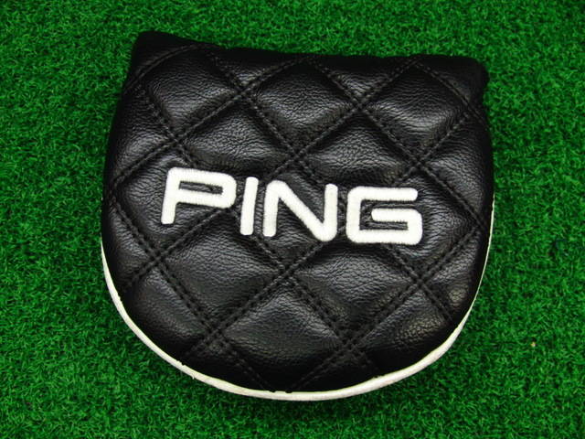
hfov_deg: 50.1
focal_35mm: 37
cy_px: 220
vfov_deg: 38.7
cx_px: 292
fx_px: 625
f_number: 3.6
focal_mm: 6.42
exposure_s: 1/50
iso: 400
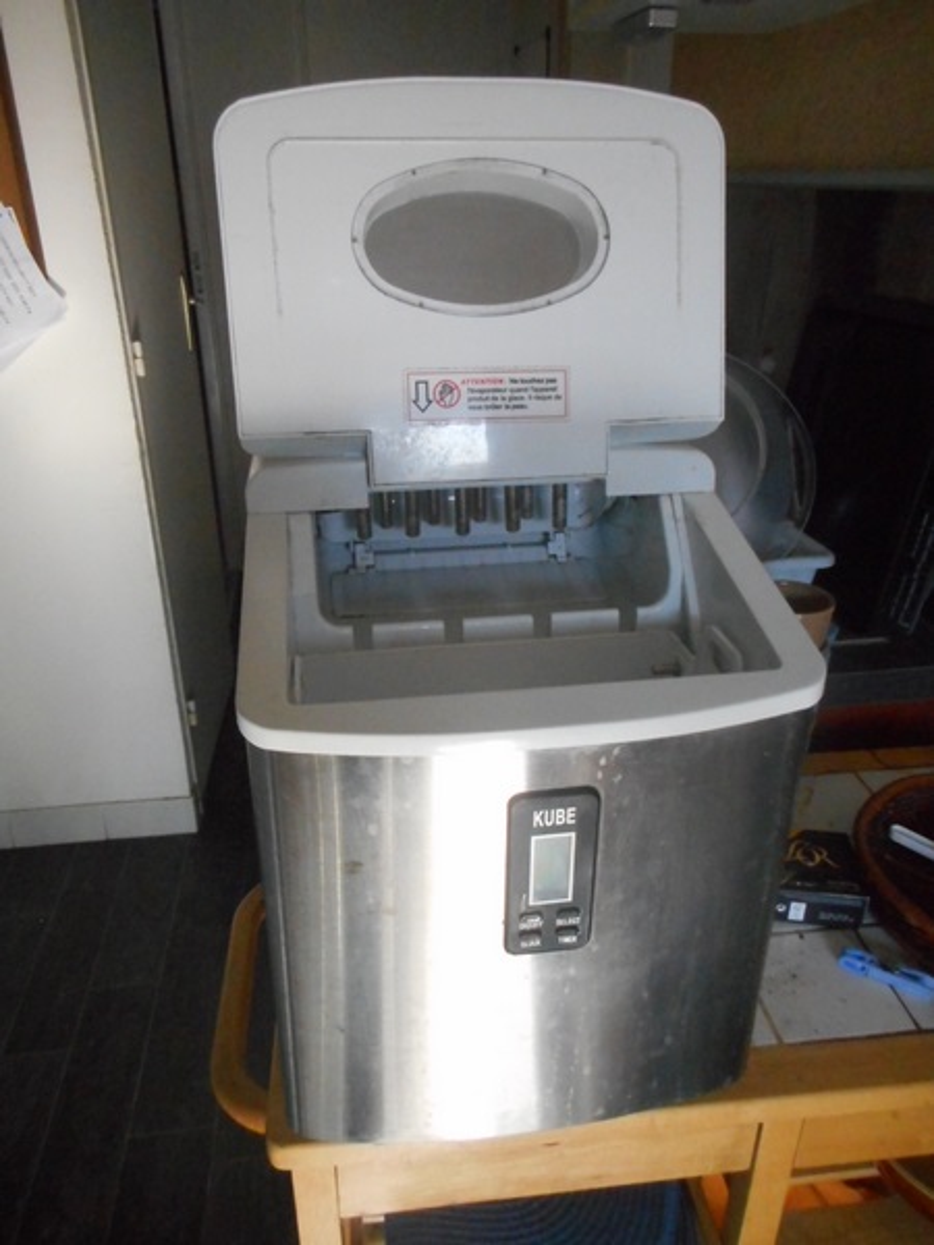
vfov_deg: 69.4
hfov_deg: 54.9
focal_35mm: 25
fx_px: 899
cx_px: 467
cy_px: 622
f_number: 3.7
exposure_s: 1/250
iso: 720
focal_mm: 4.5
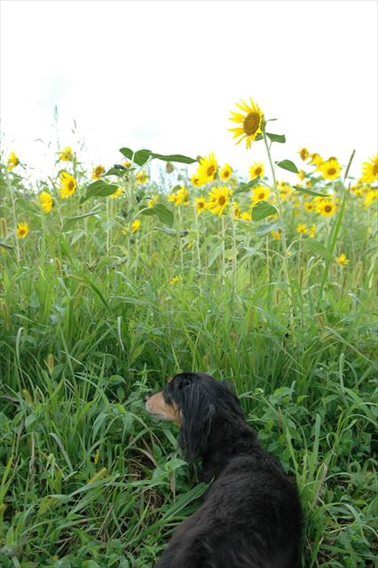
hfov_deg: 28.0
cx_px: 189
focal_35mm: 48
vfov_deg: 41.1
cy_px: 284
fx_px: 757
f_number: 5.6
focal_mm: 32
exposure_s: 1/125
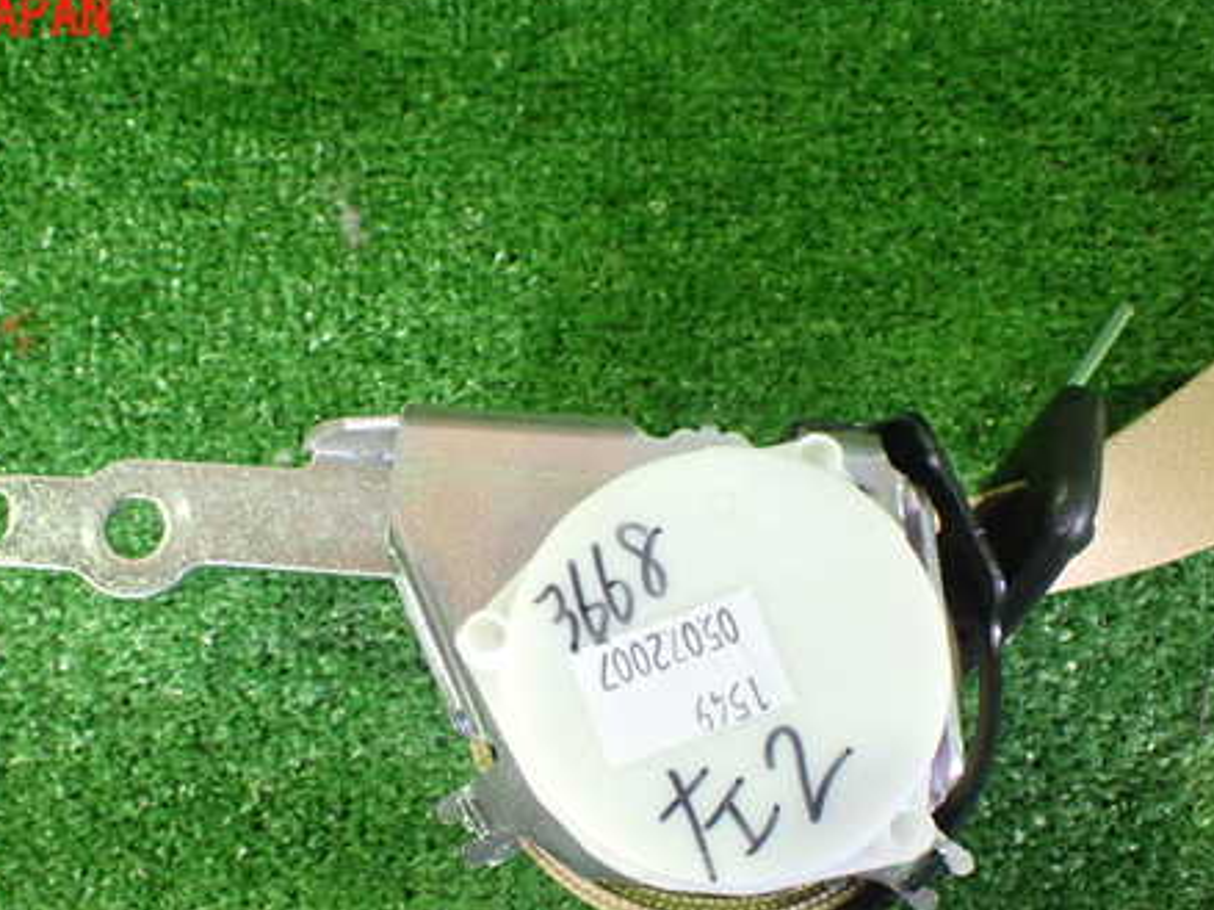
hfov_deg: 45.3
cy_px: 606
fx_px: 1437
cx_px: 437
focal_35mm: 41
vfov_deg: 34.8
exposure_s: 1/40
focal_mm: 5.4
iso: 800
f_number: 2.3
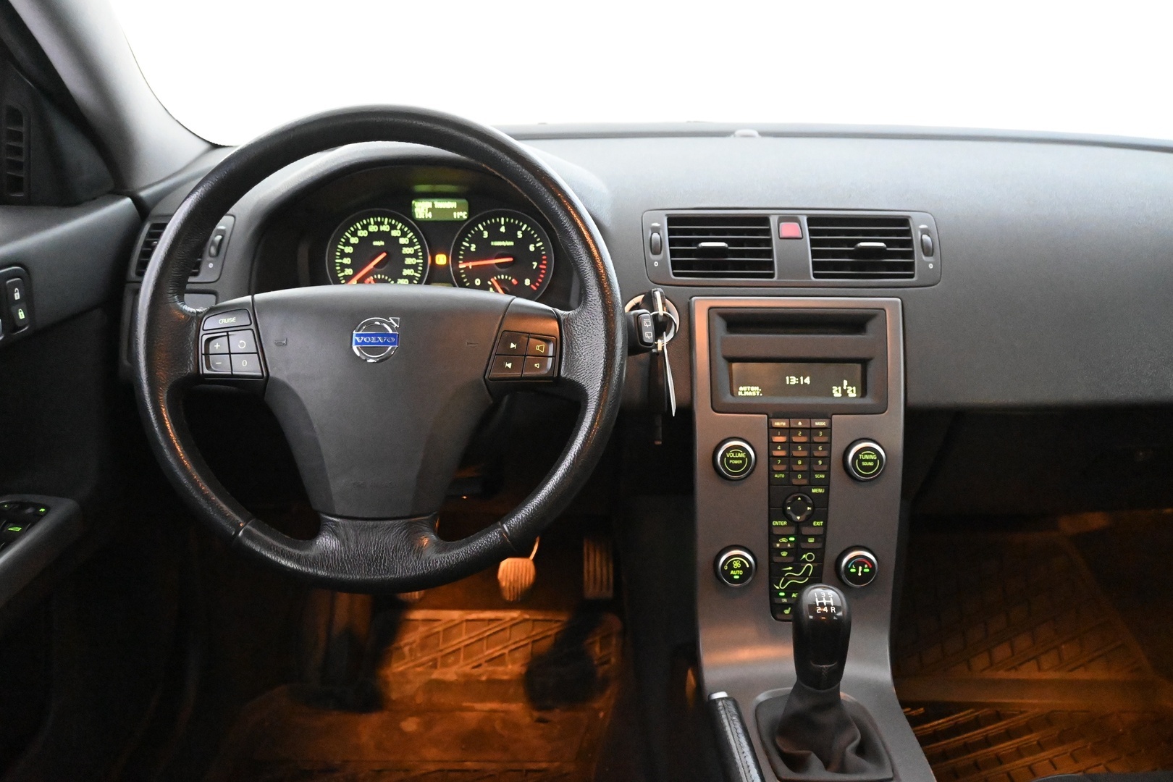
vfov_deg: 39.1
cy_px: 391
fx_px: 1100
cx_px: 586
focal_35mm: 34
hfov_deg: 56.1
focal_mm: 22.5
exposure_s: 1/50
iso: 12800
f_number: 4
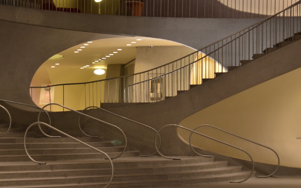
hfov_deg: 10.9
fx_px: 1575
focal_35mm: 192
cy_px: 96
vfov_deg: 6.8
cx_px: 107
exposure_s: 1/13
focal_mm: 80
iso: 400
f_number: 5
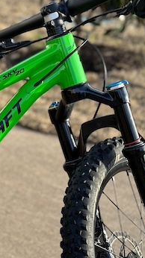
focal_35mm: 121
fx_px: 829
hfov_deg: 9.7
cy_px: 184
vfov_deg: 17.7
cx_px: -72
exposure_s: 1/645
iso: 64
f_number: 1.78
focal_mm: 6.86
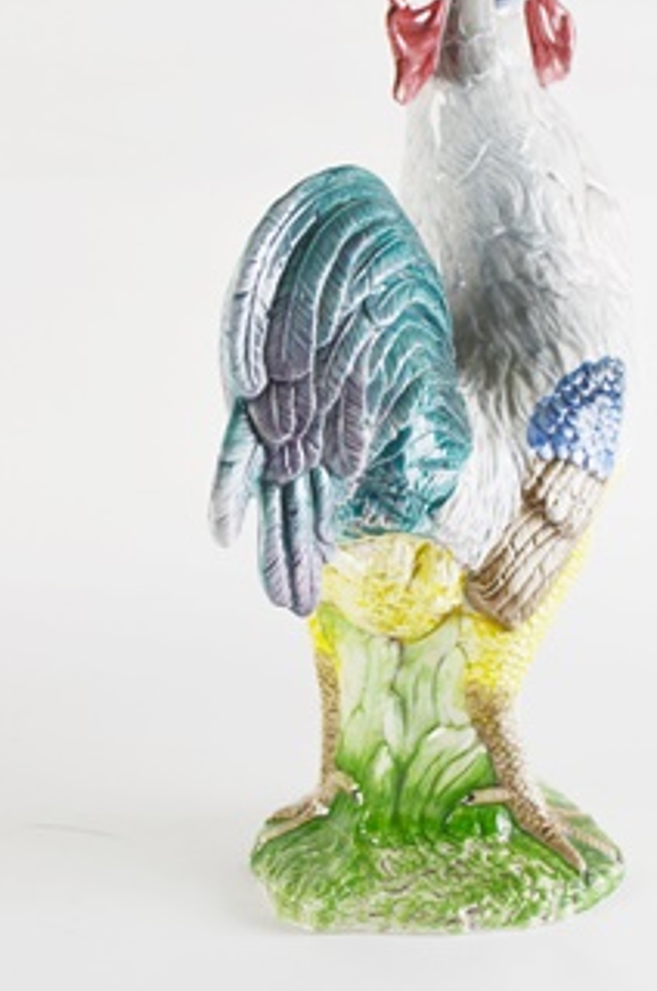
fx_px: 1650
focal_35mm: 60
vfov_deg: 33.4
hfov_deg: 22.5
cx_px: 398
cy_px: 415
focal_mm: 32
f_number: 5.6
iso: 200
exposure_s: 1/160
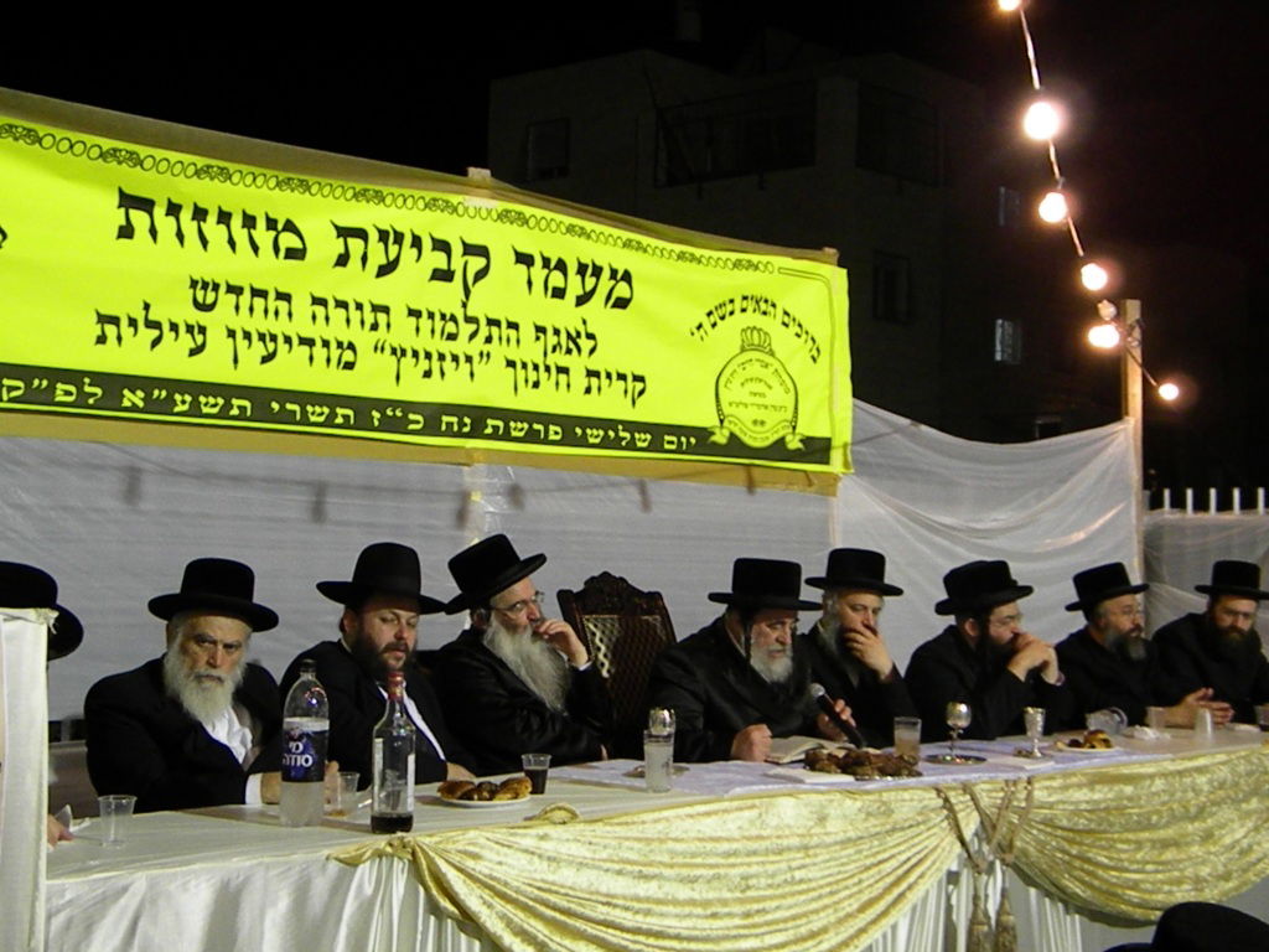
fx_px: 1723
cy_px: 476
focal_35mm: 47
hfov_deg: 40.4
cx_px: 634
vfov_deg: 30.9
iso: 765
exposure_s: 1/62.5
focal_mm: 8.6
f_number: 3.9
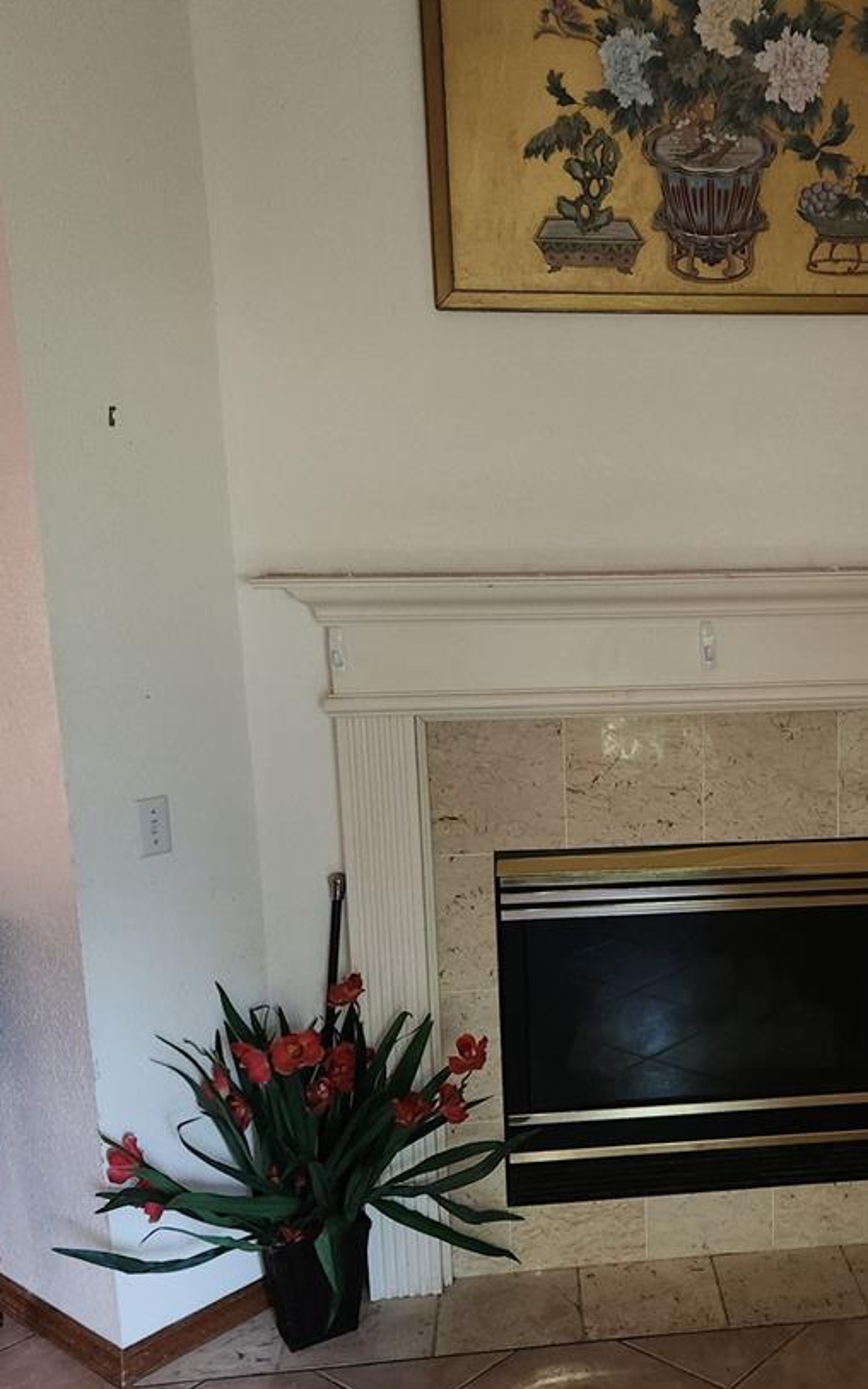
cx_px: 701
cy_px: 767
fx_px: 1363
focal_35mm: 36
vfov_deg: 53.9
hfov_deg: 34.2
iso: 100
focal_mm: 5.4
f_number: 1.8
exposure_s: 1/24
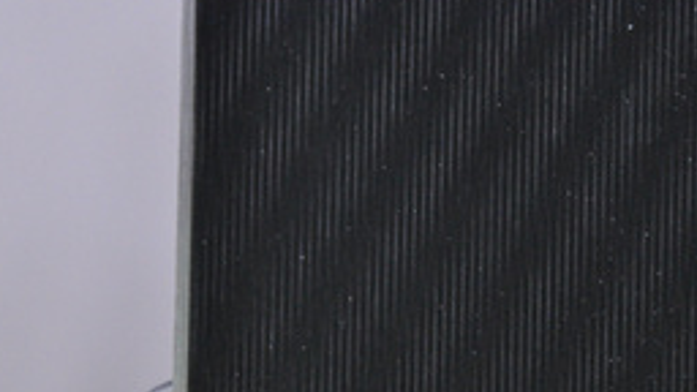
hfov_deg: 7.4
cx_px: 550
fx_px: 5358
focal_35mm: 290
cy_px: 366
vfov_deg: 4.2
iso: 3200
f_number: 9.5
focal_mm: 105
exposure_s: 1/125
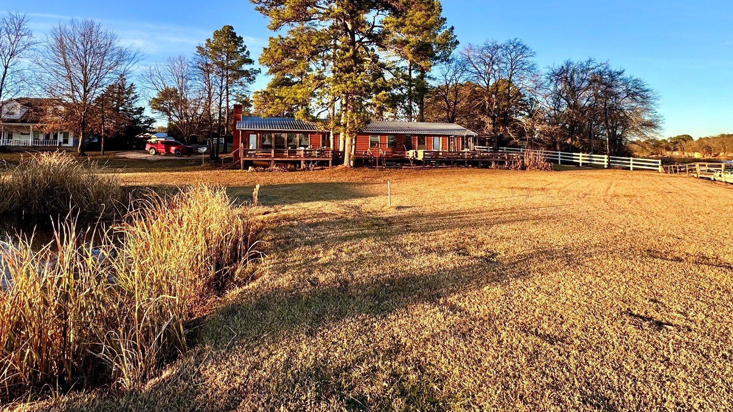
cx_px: 349
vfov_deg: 57.0
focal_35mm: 19
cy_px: 135
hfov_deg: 89.5
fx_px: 369
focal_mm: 2.22
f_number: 2.2
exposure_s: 1/344
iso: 40
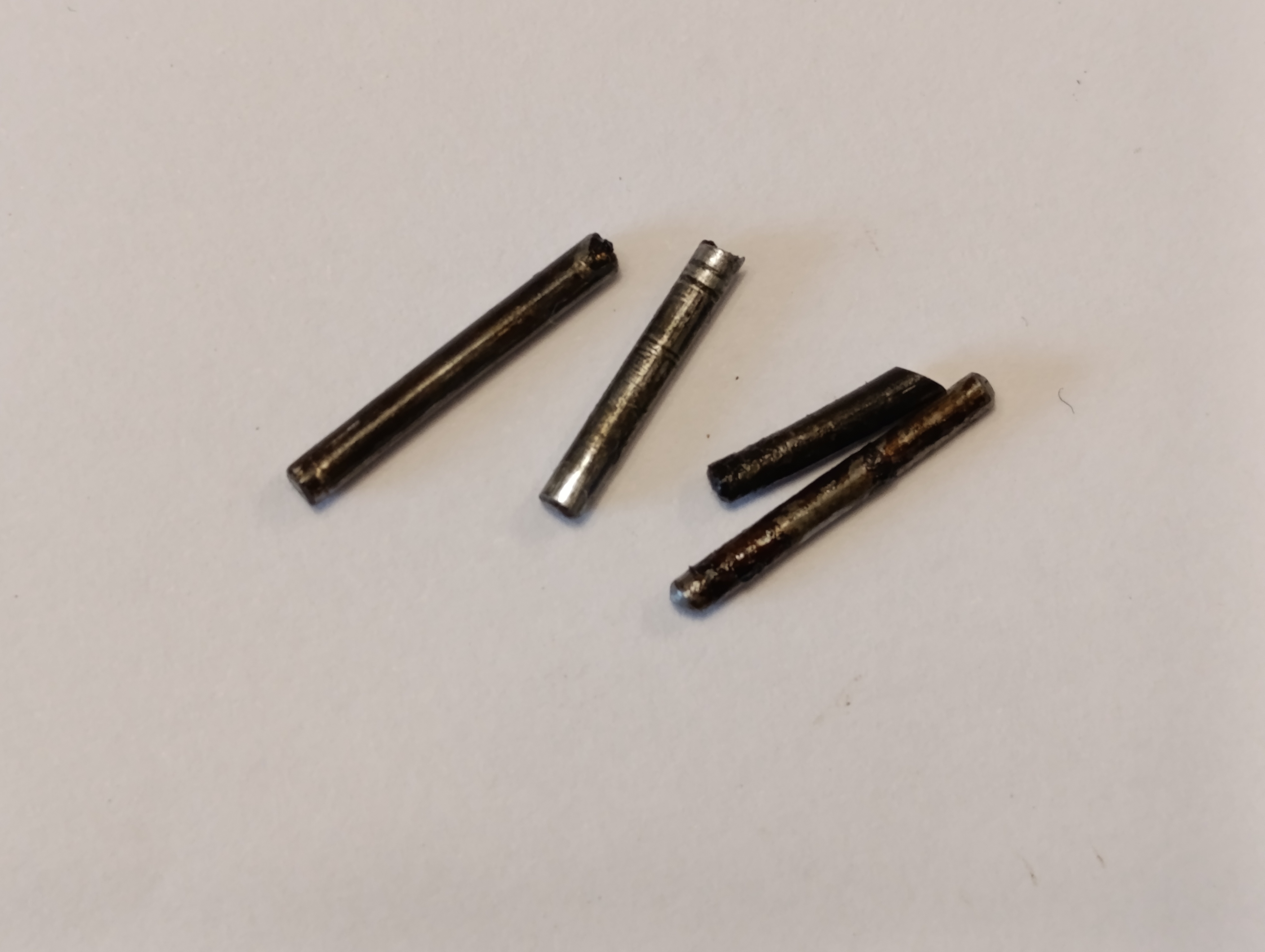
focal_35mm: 92
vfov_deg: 16.1
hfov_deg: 21.3
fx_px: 3367
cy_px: 476
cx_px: 632
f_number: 1.6
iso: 500
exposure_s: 1/100
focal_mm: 6.14
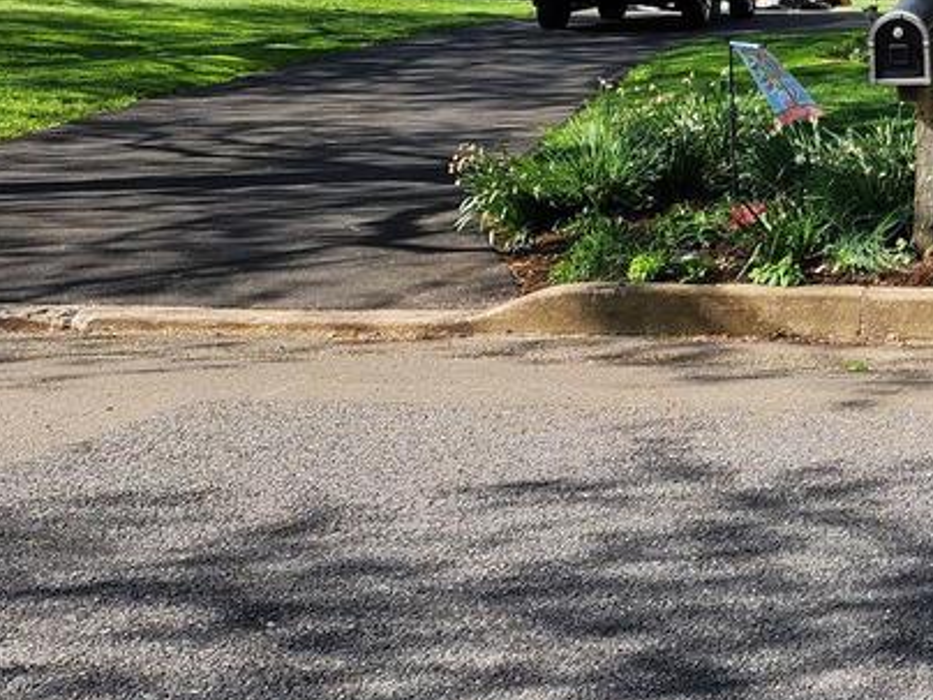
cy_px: -92
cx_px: 1469
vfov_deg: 17.3
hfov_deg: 20.0
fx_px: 2210
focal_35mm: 82
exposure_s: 1/560
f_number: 1.8
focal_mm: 6.4
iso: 12
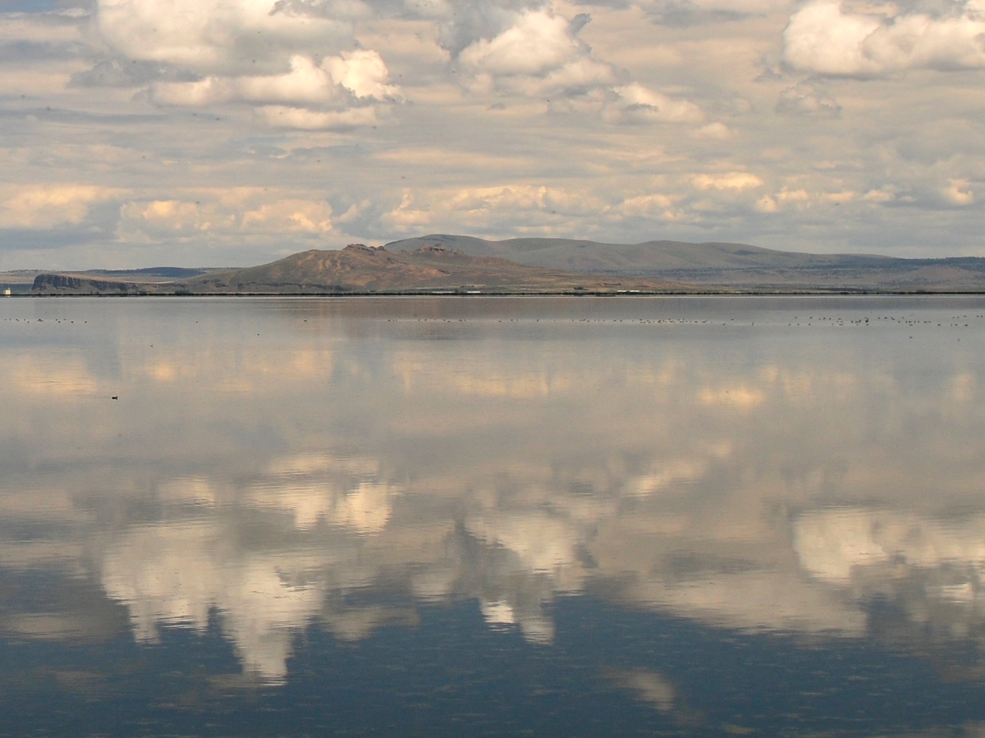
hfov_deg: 16.4
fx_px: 3301
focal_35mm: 116
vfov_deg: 12.7
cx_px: -161
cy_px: 96
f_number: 9
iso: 200
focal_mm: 32
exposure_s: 1/320
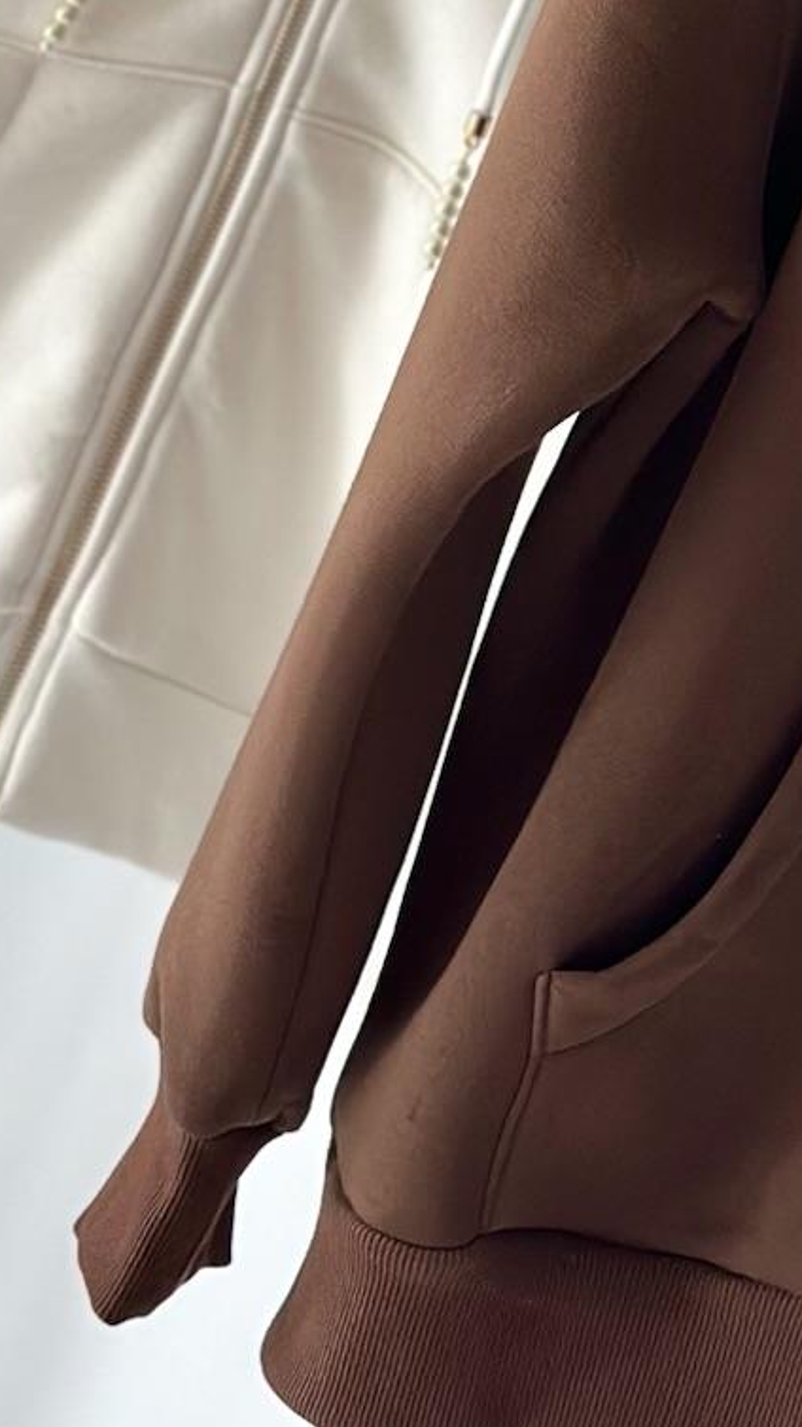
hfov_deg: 8.5
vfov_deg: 14.5
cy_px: -456
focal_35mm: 142
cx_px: 821
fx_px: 5370
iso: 125
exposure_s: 1/66
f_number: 1.78
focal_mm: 6.86
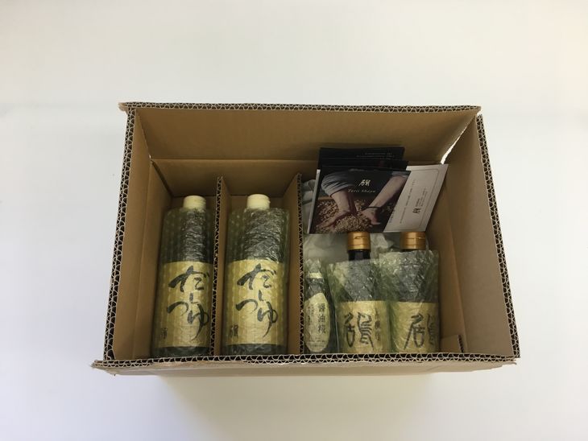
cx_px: 294
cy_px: 220
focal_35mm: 29
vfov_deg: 48.3
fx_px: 493
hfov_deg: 61.6
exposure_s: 1/30
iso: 25
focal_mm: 4.15
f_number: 2.2
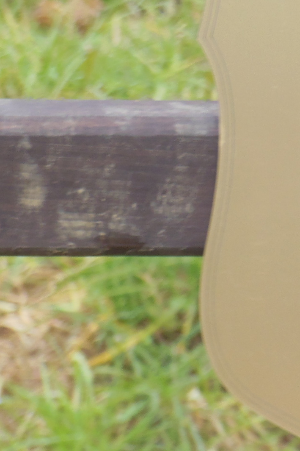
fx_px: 4639
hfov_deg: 3.7
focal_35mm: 371
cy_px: 149
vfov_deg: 5.6
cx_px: 445
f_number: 5.4
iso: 200
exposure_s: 1/60
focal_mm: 29.8
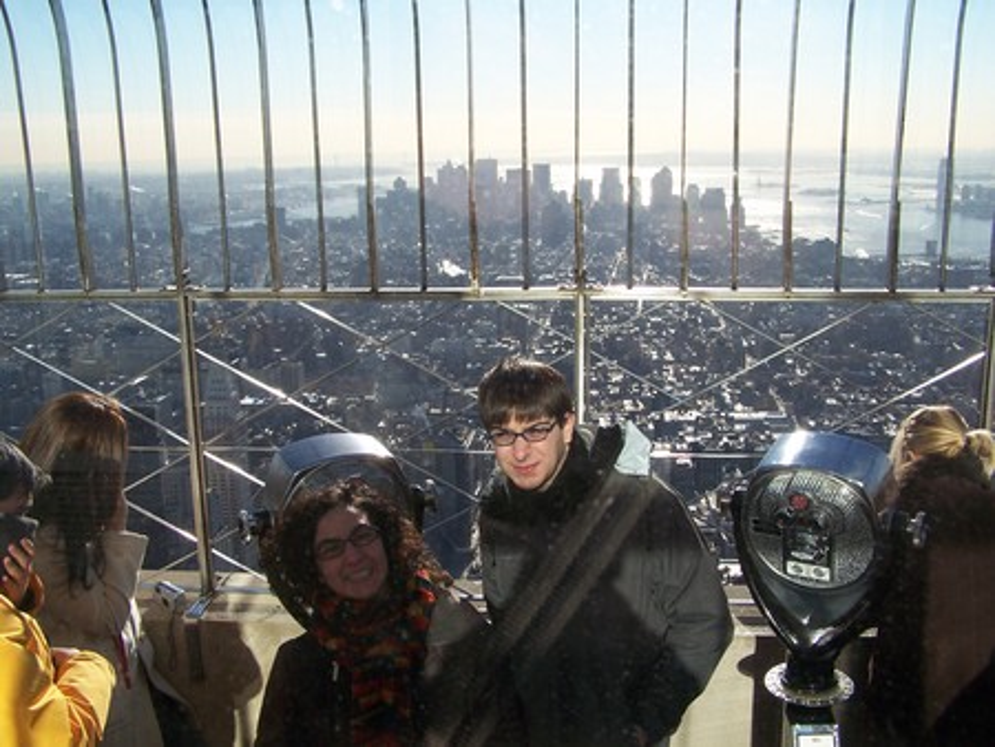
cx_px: 498
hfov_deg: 49.0
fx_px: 1093
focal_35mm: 38
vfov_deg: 37.8
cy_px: 374
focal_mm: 6.3
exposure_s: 1/800
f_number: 4
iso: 80
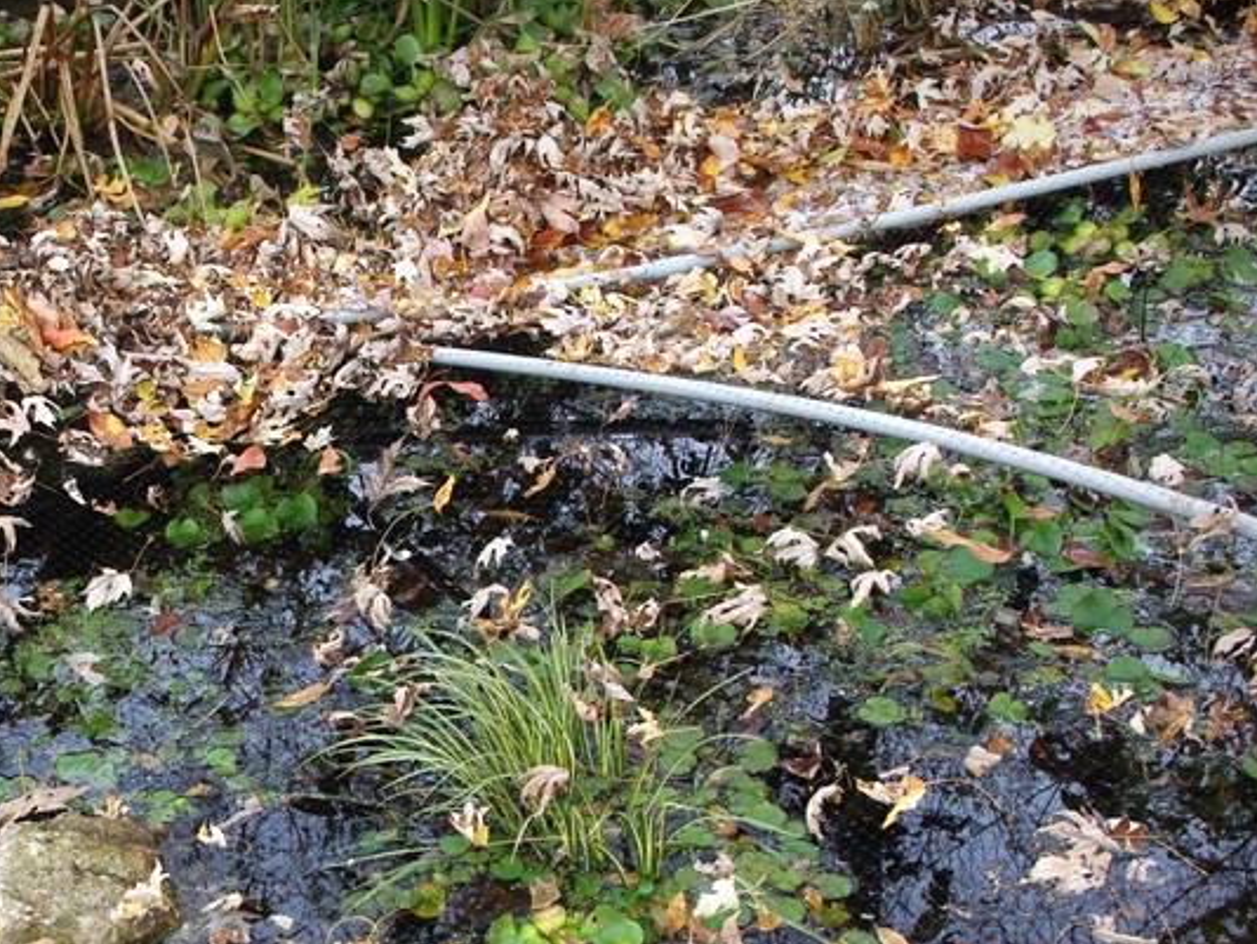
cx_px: 207
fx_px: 2616
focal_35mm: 72
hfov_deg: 26.4
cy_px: 718
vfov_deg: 20.3
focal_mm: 26.25
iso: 800
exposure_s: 1/30
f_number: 11
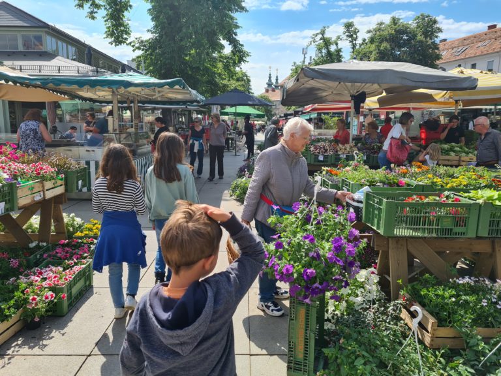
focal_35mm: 26
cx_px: 250
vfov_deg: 53.1
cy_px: 188
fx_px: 376
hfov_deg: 67.3
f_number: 1.8
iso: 50
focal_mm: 5.4
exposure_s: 1/1928
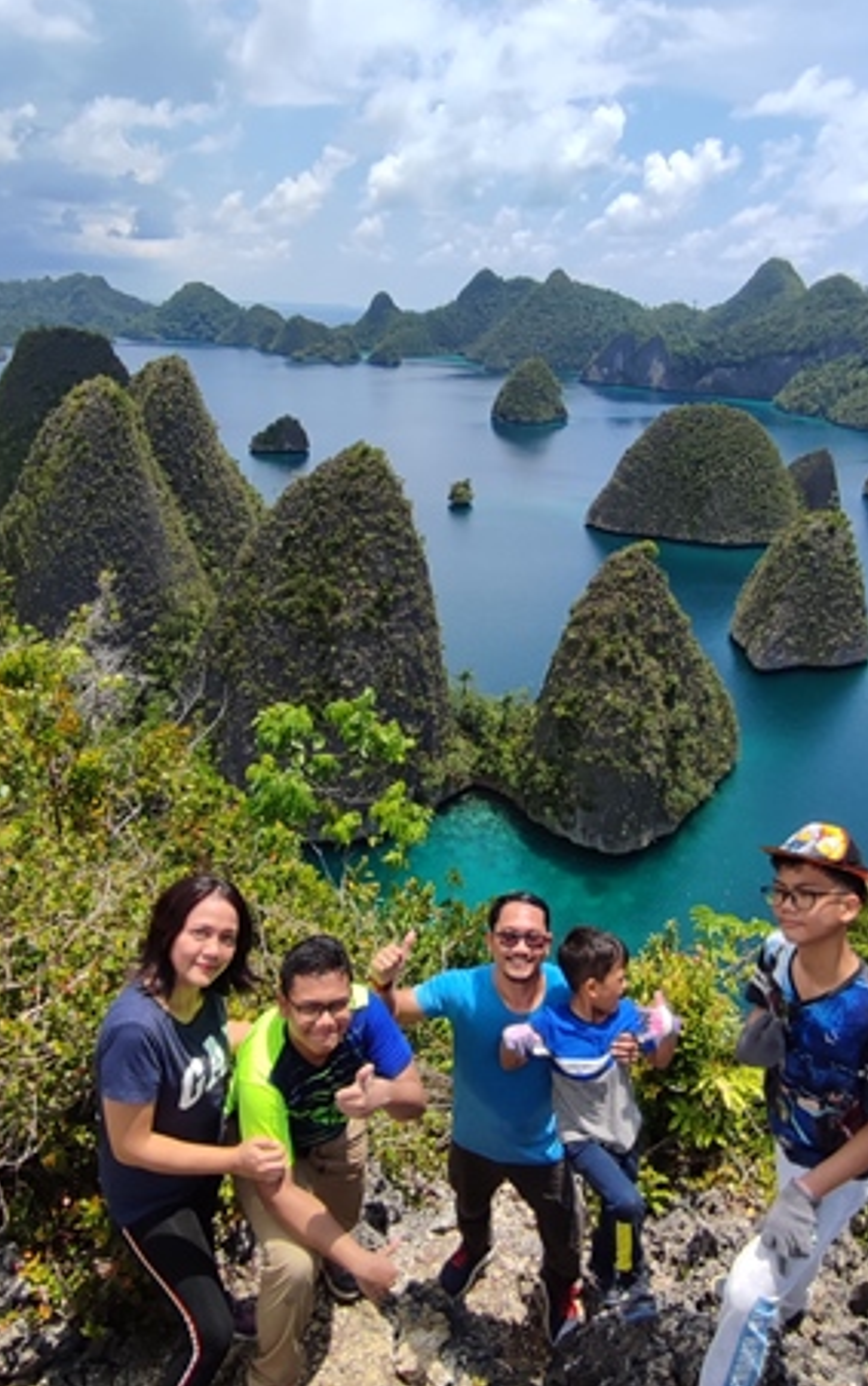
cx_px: 454
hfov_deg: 51.1
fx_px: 907
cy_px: 675
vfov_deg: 74.7
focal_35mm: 24
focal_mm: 1.65
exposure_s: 1/1486
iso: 50
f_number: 2.2
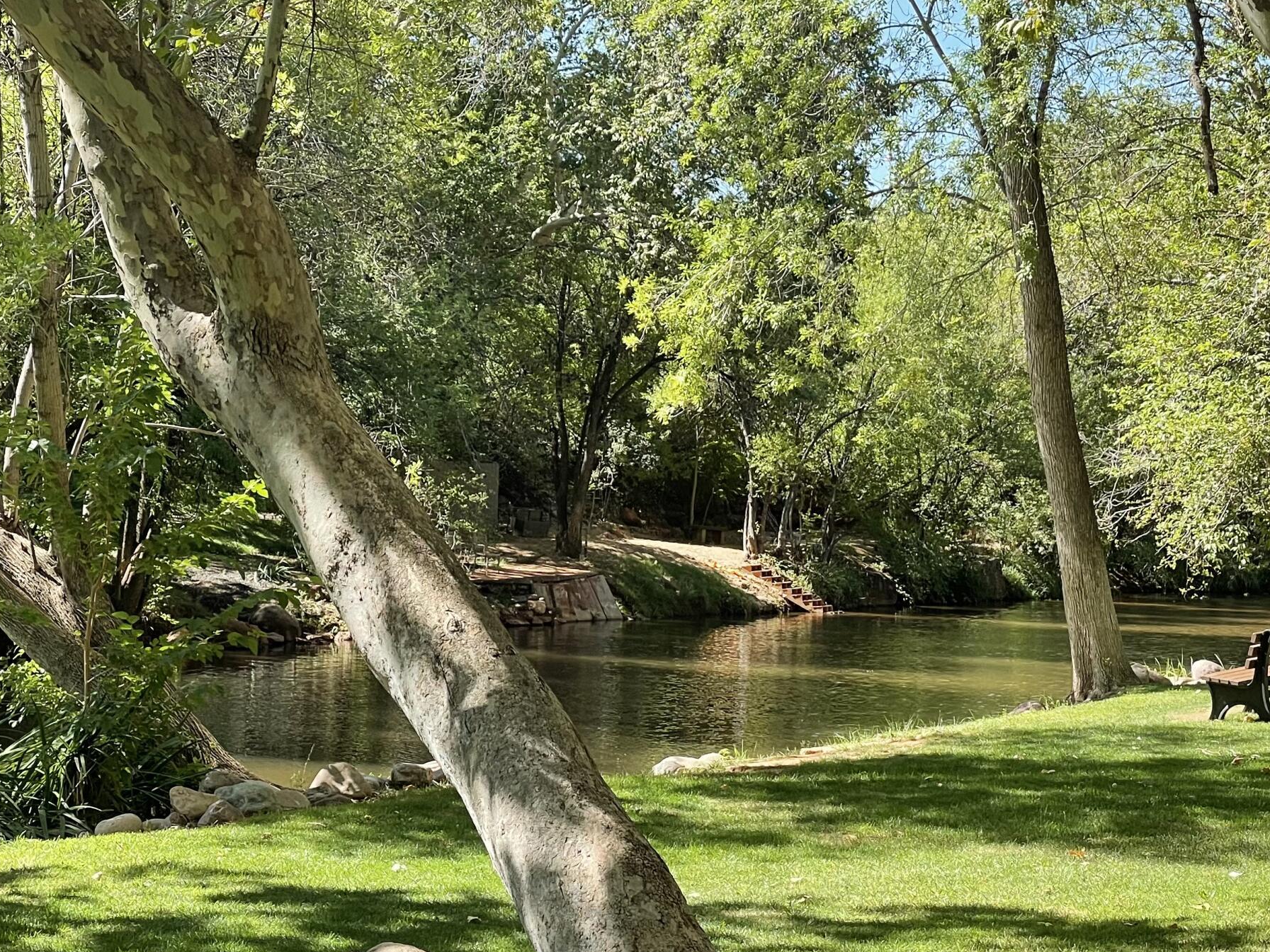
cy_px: 626
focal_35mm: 87
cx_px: 667
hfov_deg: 22.5
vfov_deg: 16.9
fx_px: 3192
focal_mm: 6
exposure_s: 1/307
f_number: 2
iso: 25
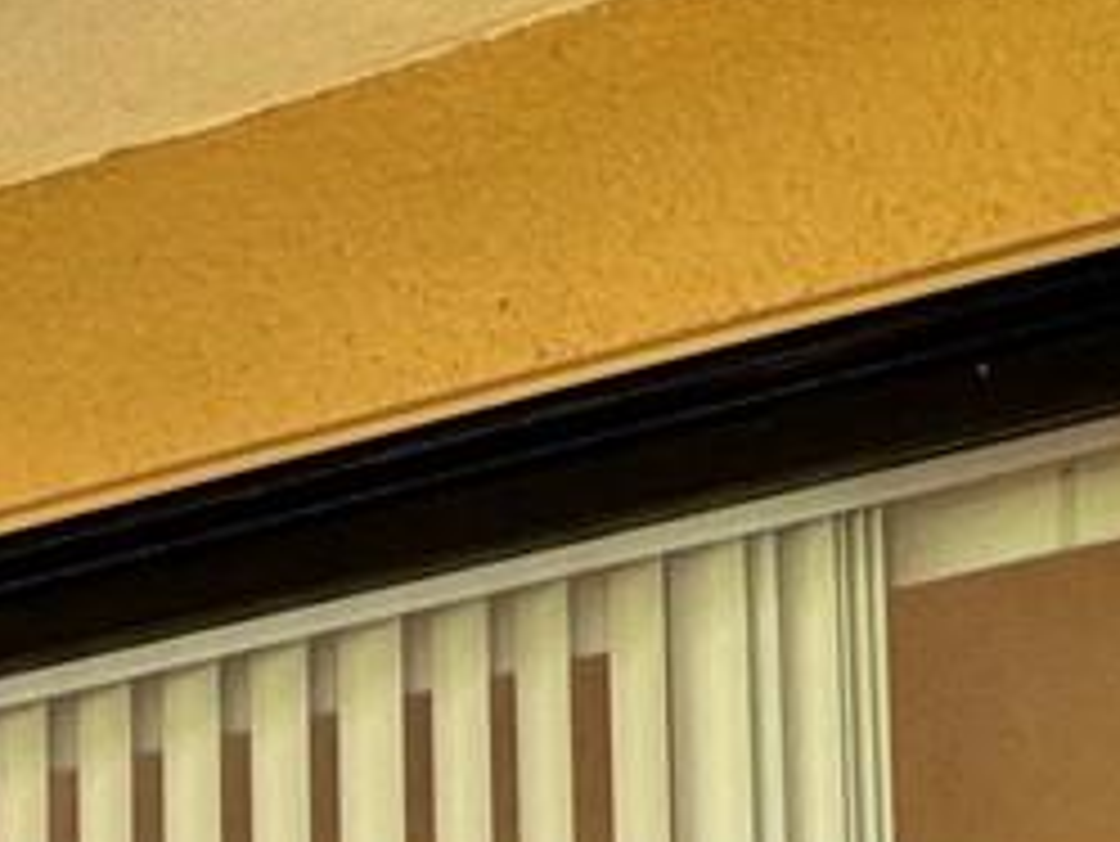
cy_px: 2094
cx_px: -225
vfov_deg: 12.4
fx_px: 2913
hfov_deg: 20.4
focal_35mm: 90
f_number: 2.2
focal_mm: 2.22
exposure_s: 1/60
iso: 200
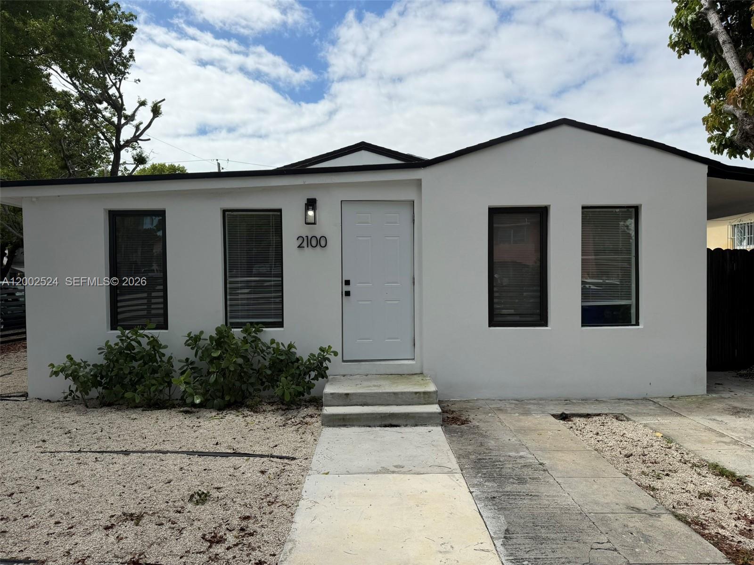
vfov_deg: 56.8
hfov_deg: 71.6
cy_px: 282
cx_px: 377
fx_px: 523
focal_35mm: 24
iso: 80
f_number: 1.78
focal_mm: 6.76
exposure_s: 1/6173
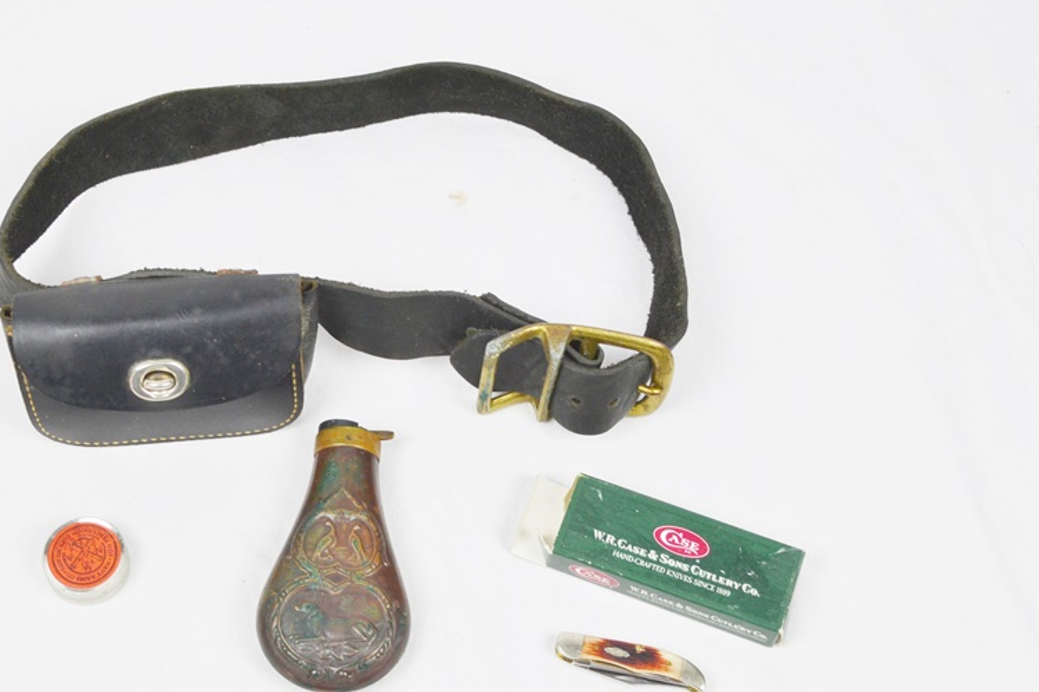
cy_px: 403
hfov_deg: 38.1
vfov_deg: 26.0
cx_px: 420
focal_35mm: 52
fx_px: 1501
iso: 400
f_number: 5.6
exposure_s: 1/125
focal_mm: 26
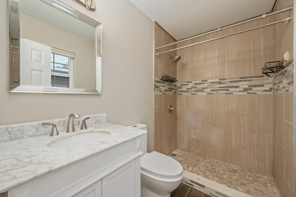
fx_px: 115
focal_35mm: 14
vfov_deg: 81.1
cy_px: 98
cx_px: 148
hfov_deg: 104.3
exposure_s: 1/40
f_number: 9
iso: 100
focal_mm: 14
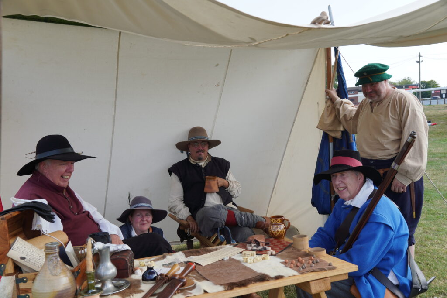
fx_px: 466
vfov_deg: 35.5
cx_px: 224
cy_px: 149
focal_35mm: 38
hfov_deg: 51.3
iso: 100
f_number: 4.5
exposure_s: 1/250
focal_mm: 25
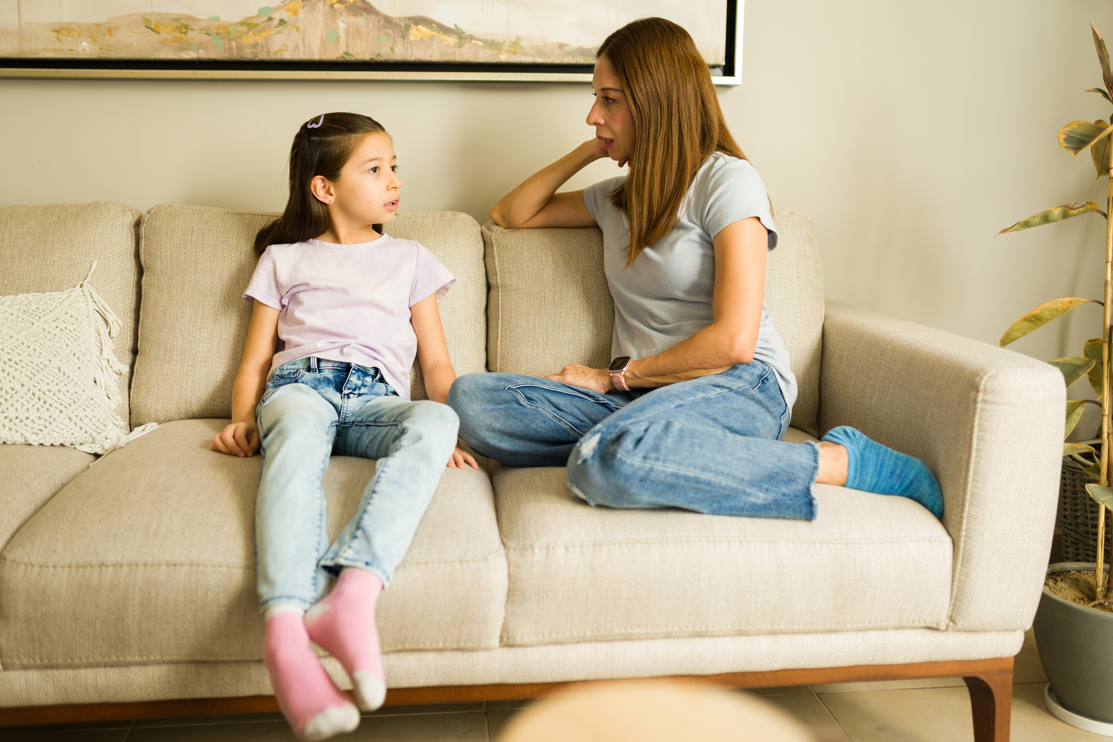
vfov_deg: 37.9
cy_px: 371
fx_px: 1082
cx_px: 556
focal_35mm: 35
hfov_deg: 54.4
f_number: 1.8
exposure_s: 1/100
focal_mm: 35
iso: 80
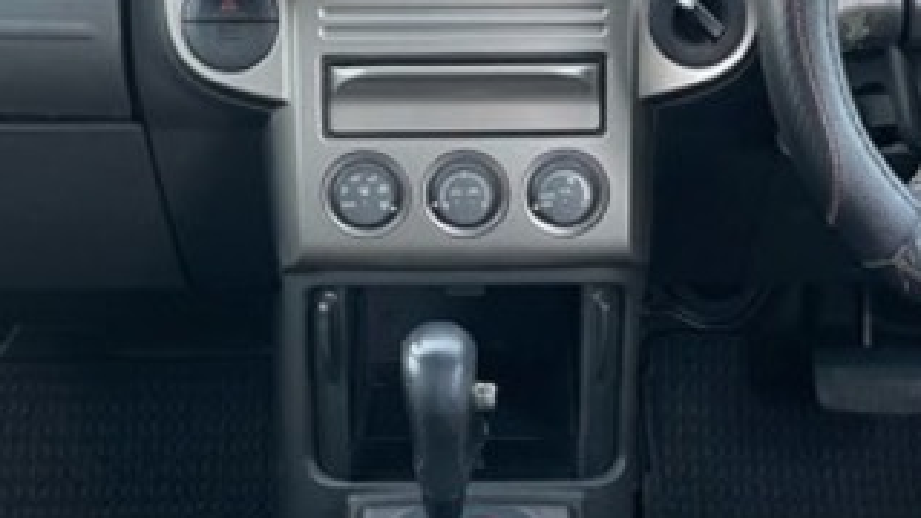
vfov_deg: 17.7
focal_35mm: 68
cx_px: 452
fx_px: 1661
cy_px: 282
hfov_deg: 31.0
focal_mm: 5.1
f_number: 1.6
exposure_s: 1/60
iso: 200
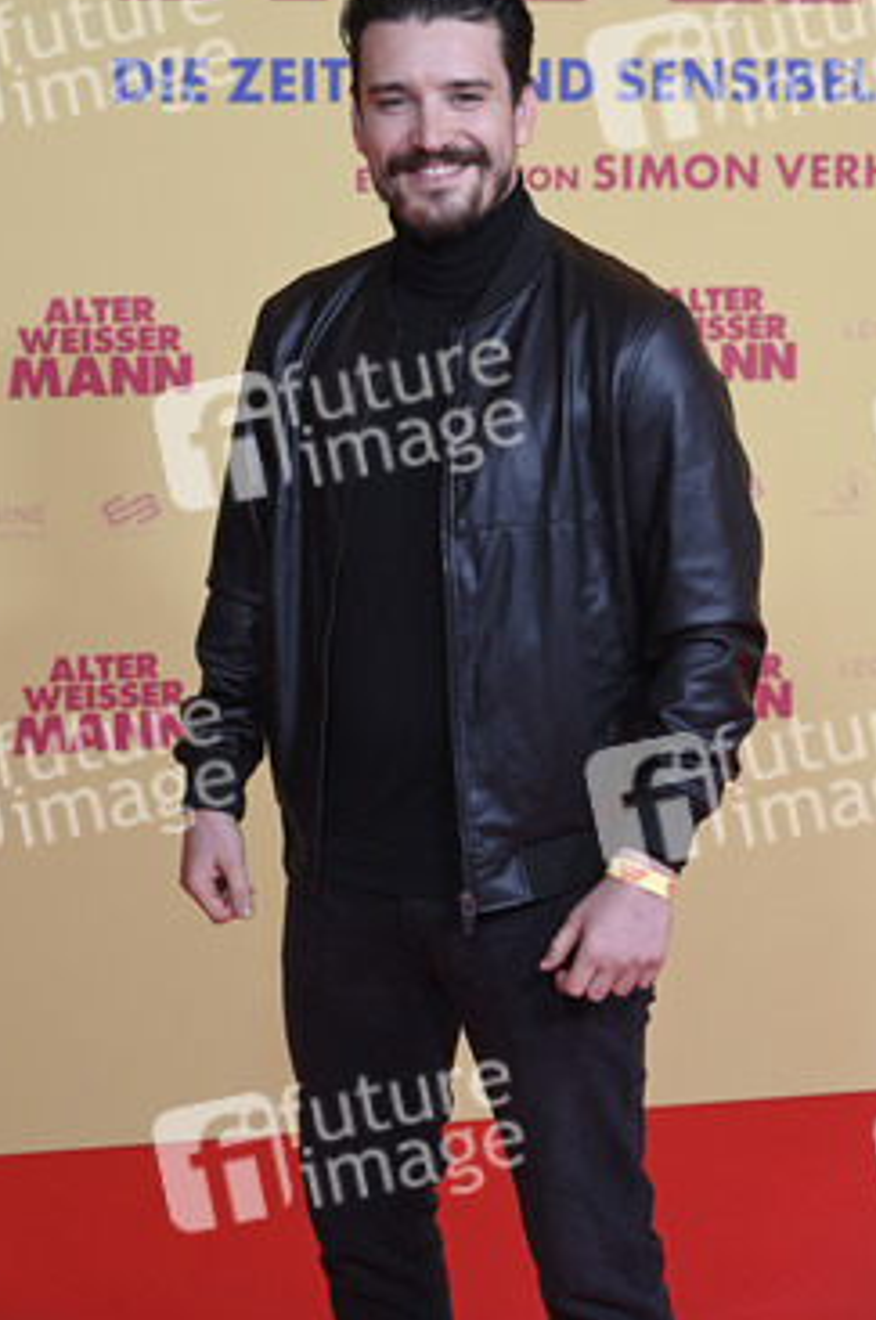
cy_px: 606
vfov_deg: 24.8
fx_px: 3001
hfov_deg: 16.6
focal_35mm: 82
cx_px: 443
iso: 320
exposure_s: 1/160
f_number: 5.6
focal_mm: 75
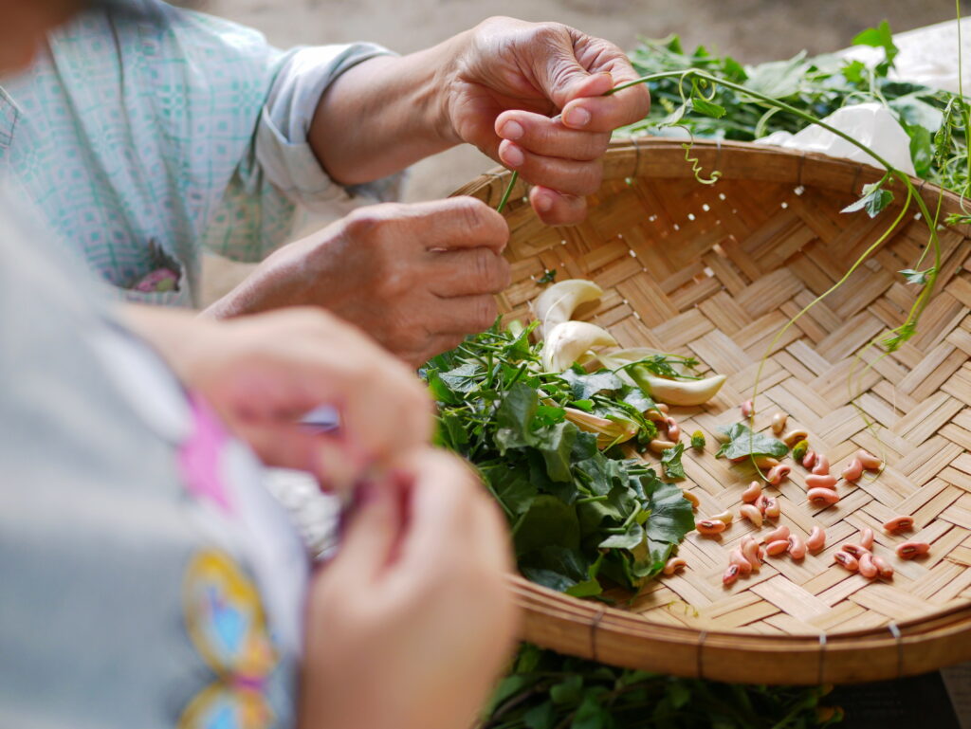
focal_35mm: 50
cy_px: 364
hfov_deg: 38.2
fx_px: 1403
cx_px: 486
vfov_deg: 29.1
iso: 200
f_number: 2.2
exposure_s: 1/200
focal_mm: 25
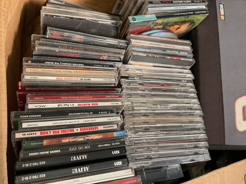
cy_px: 92
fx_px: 206
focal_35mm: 29
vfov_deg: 48.2
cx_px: 123
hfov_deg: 61.7
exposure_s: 1/60
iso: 250
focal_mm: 3
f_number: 1.8
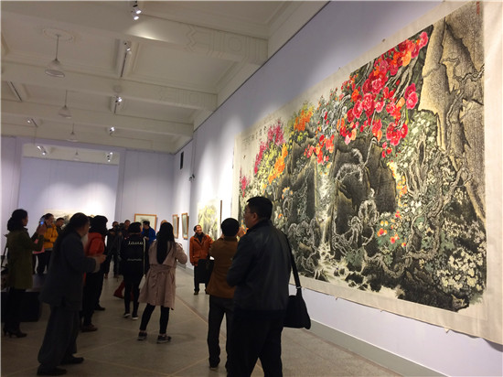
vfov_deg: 48.2
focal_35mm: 29
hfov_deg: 61.7
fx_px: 421
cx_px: 252
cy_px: 188
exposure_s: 1/33
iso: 100
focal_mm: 4.15
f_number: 2.2
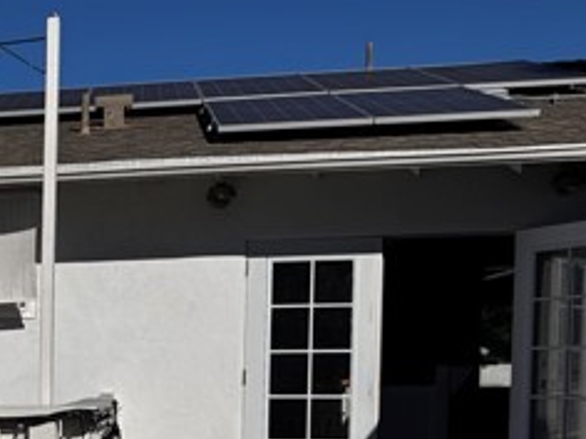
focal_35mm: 65
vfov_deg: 21.8
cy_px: 439
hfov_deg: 26.3
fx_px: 1100
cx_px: -134
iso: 64
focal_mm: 6.76
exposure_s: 1/12346
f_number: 1.78
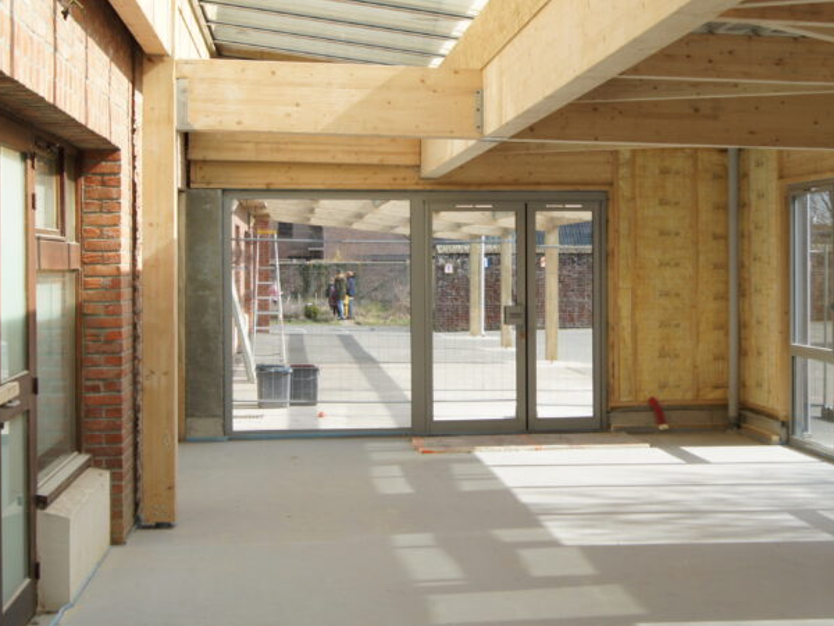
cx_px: 557
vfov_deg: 22.9
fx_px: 1542
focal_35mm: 64
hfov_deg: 30.0
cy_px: 262
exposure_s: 1/100
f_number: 11
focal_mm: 26
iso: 200
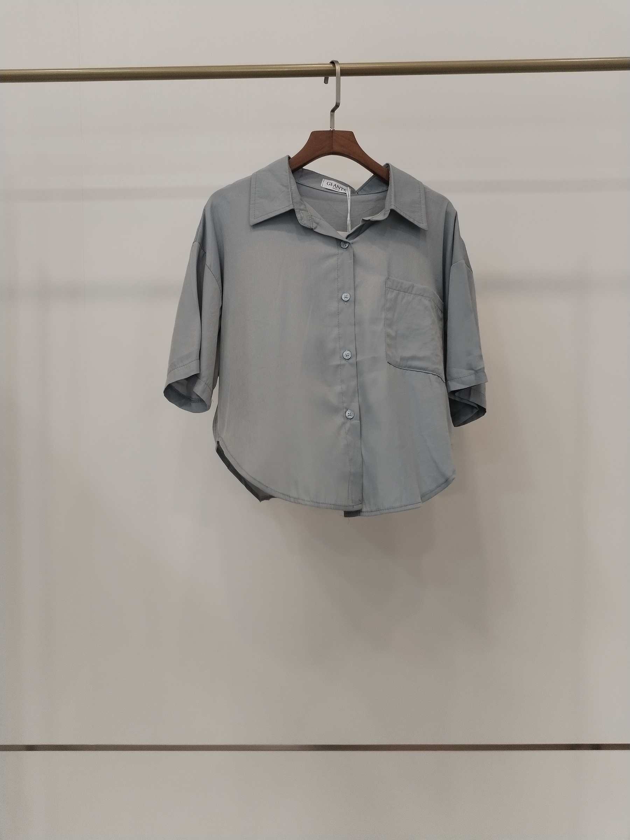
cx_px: 315
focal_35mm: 29
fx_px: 704
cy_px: 420
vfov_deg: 61.7
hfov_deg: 48.2
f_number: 1.8
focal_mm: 4.75
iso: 183
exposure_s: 1/60
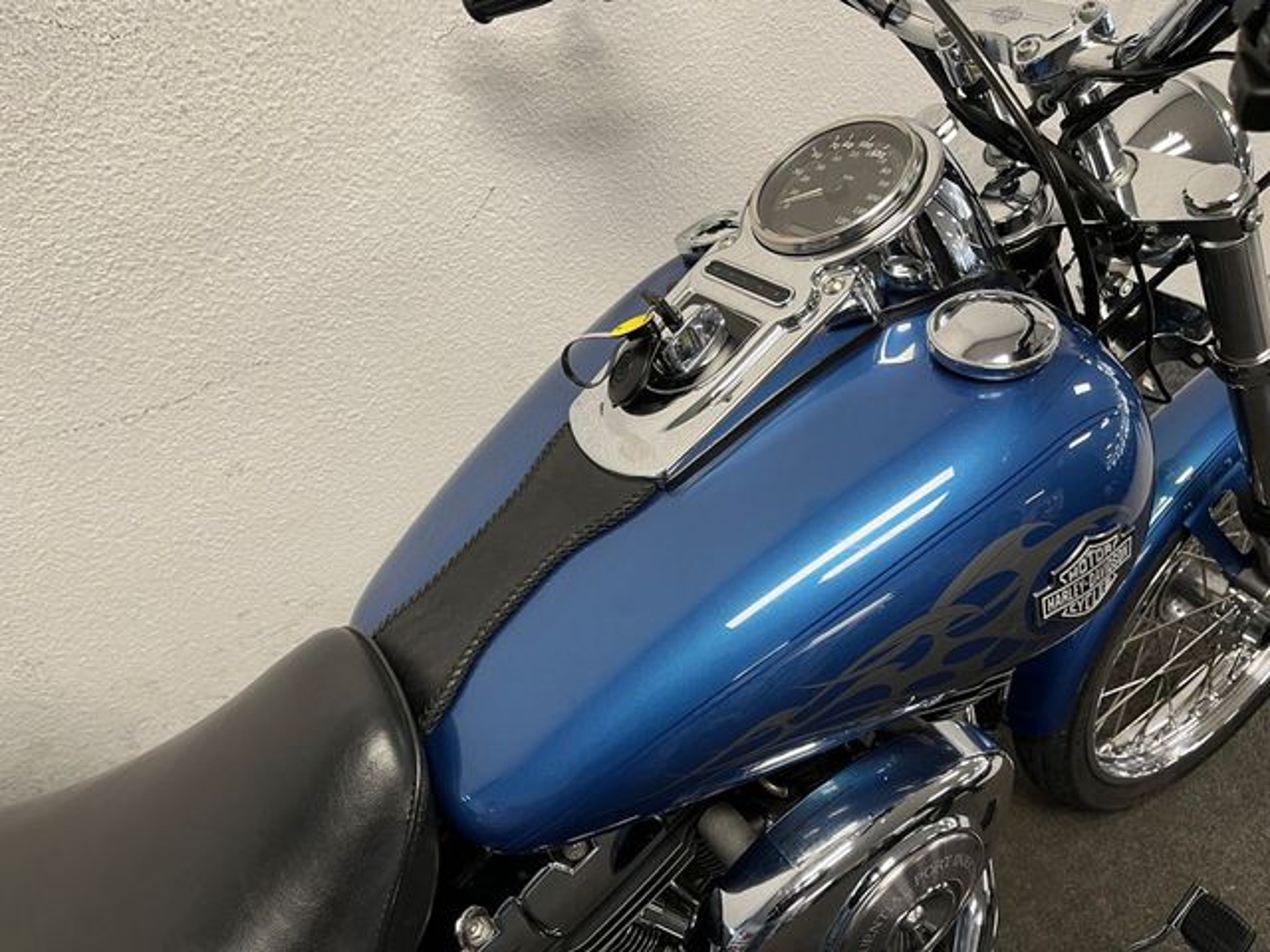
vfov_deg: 53.1
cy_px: 476
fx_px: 954
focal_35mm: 26
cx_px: 635
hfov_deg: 67.3
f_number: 1.6
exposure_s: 1/50
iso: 80
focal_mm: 5.1
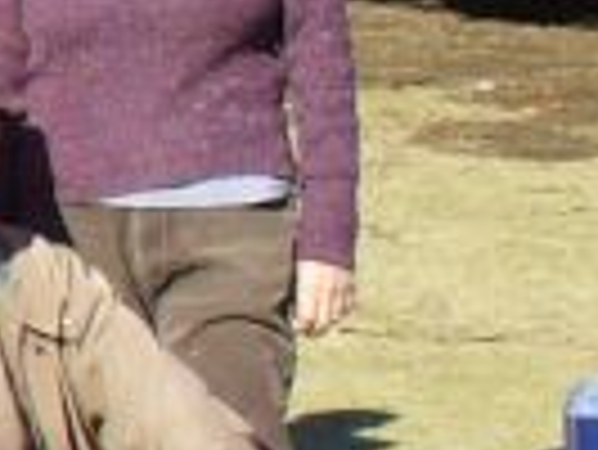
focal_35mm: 285
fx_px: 4928
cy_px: -4
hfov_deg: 6.1
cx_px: -1556
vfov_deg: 5.2
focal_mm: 6.1
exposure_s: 1/250
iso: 100
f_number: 5.6
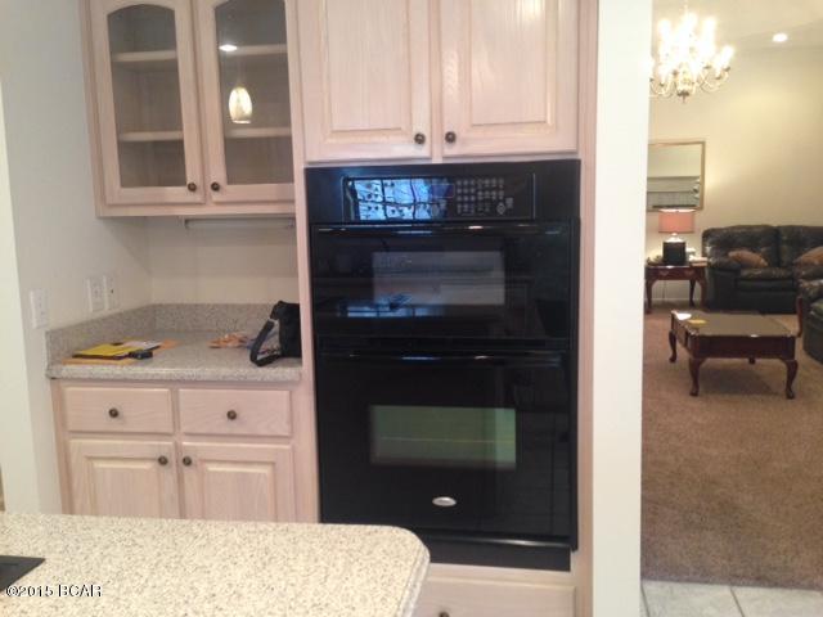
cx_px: 412
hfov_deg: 55.4
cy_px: 308
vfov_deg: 42.9
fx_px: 785
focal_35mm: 33
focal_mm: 4.12
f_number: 2.4
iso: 160
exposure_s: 1/20
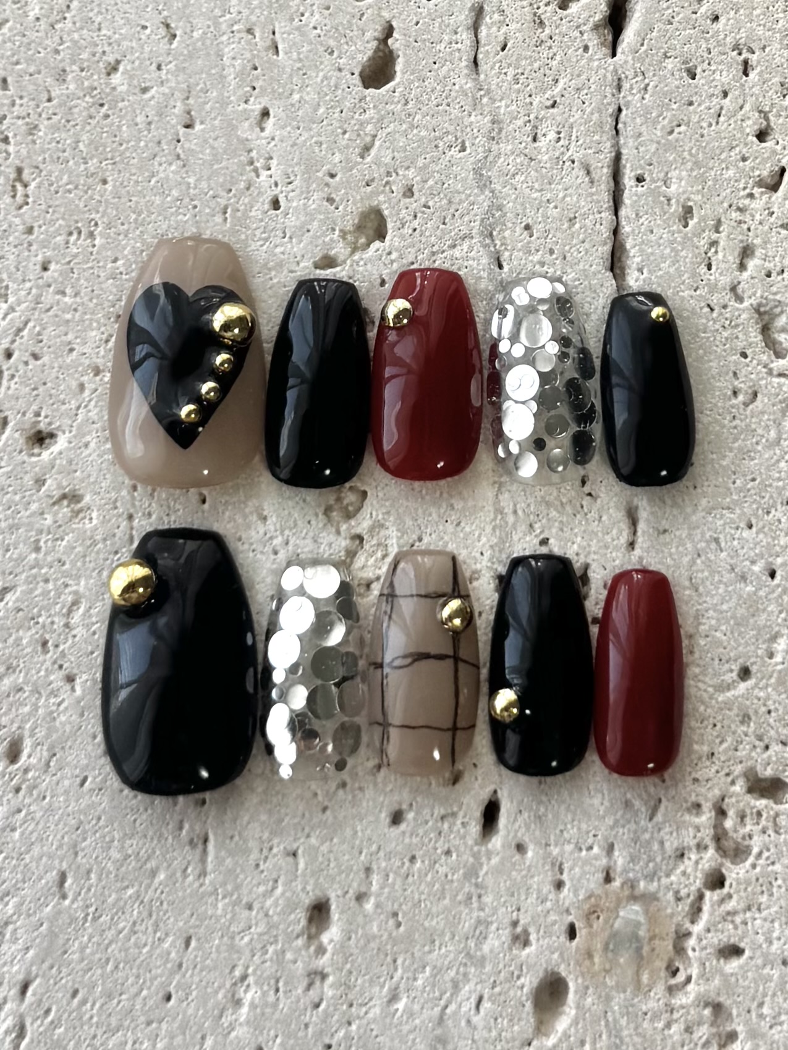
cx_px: 394
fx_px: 728
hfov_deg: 56.8
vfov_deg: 71.6
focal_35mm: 24
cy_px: 525
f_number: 1.78
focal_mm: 6.76
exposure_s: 1/227
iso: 64
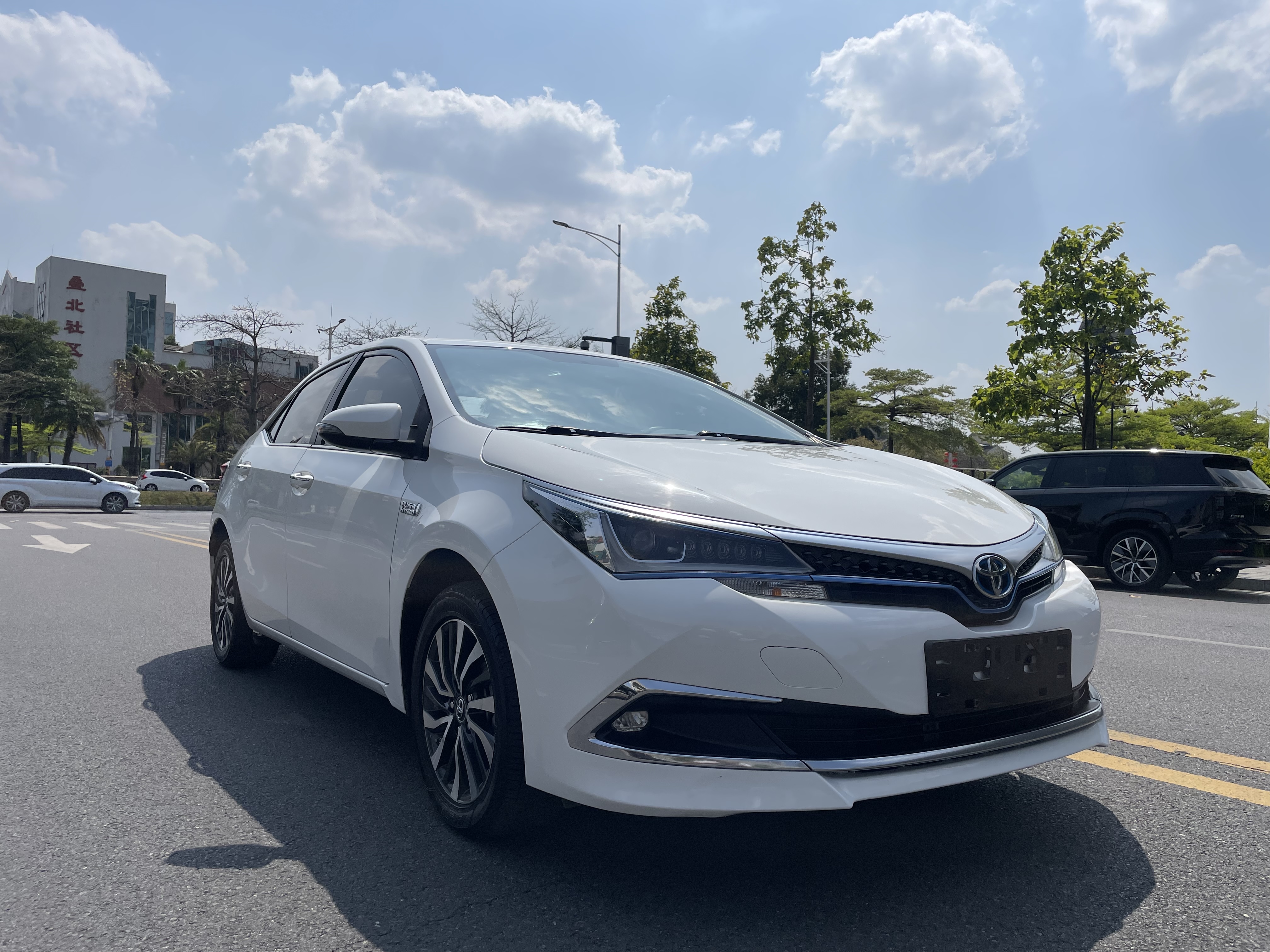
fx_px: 954
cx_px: 635
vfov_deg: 53.1
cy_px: 476
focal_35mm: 26
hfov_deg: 67.3
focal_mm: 4.2
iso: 32
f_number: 1.6
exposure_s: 1/9804
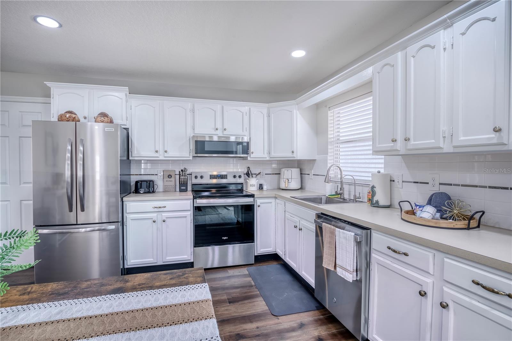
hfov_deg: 100.4
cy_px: 170
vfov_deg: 77.3
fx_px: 213
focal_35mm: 15
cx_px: 256
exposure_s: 1/3.33
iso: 100
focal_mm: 10
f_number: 8
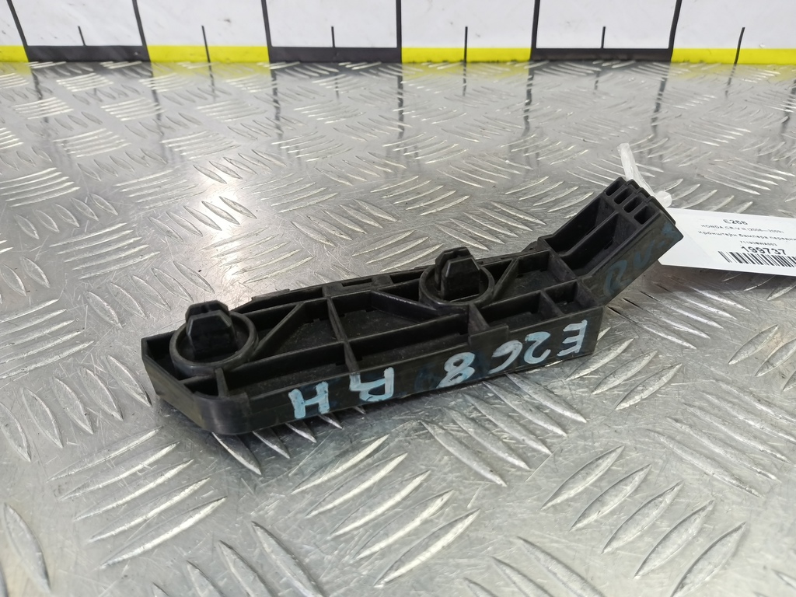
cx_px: 398
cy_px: 298
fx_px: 529
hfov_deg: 73.9
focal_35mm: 23
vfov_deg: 58.9
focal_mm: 4.11
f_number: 1.6
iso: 168
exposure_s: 1/50
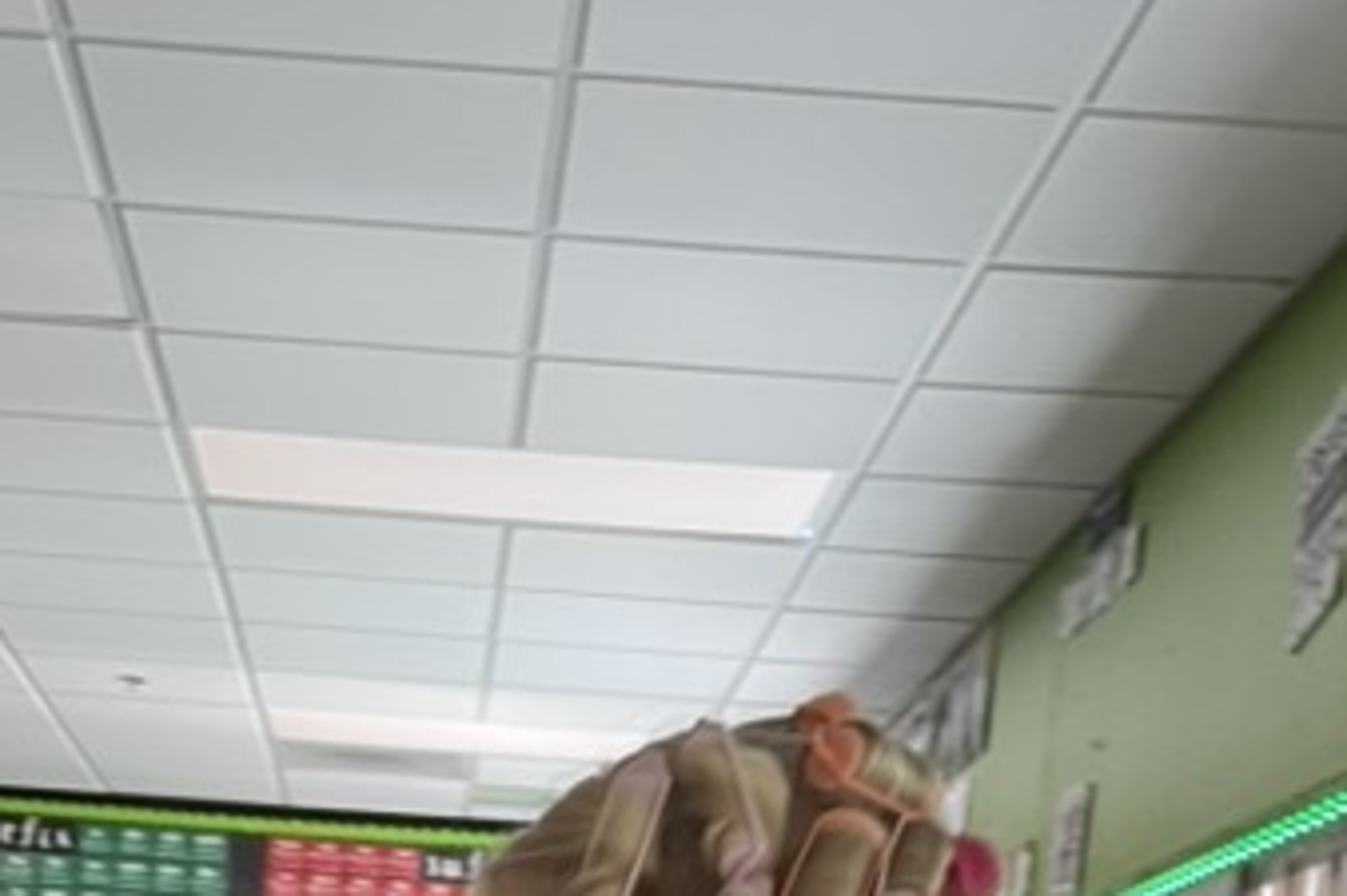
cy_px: 1860
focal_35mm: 82
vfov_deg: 13.8
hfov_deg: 24.5
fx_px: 3067
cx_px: 367
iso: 200
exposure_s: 1/60
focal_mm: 5.1
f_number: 1.6
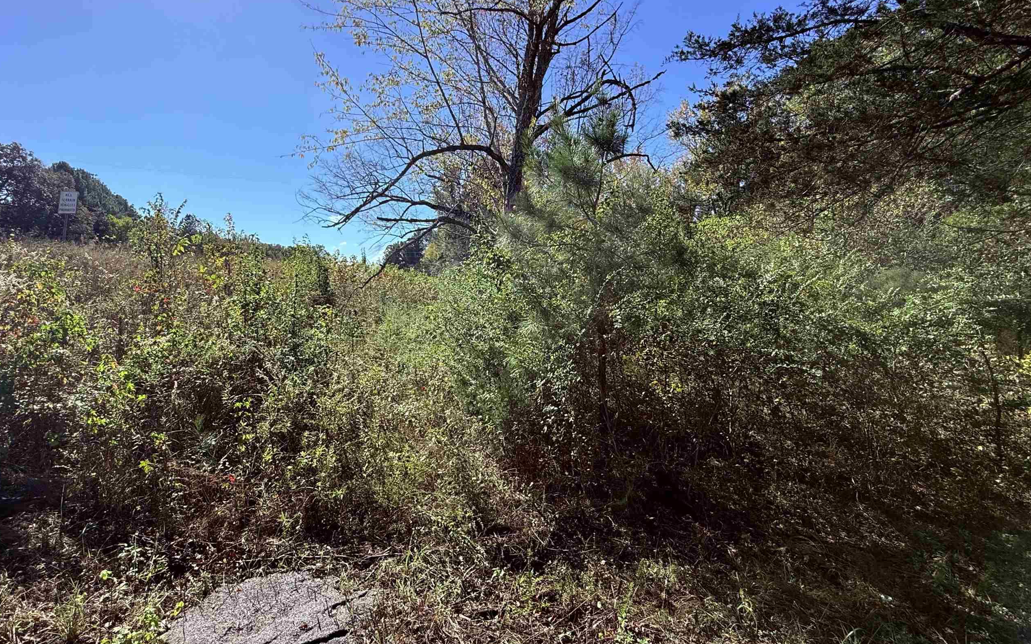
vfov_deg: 64.7
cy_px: 276
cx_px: 464
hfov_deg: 90.8
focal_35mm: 18
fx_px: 506
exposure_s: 1/1656
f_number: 2.2
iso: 64
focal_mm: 2.22
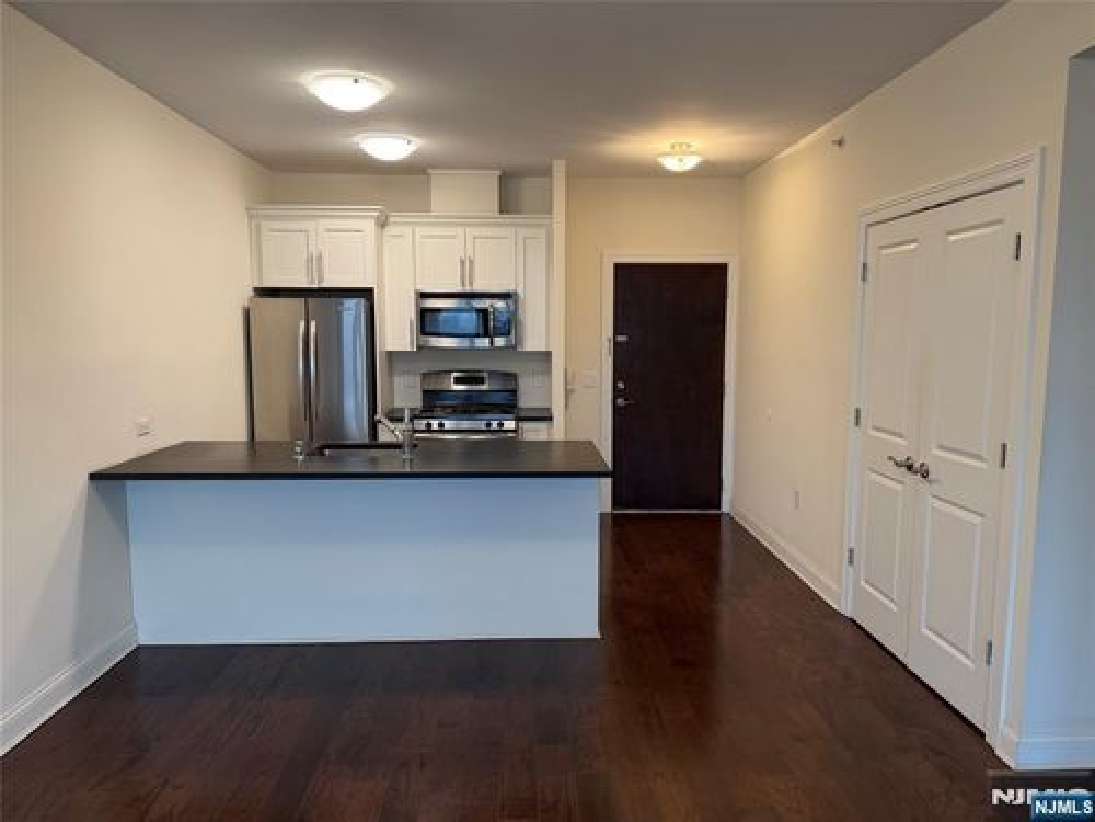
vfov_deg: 56.8
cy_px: 411
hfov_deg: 71.6
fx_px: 759
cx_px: 548
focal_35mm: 24
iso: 160
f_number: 1.78
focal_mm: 6.76
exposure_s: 1/120
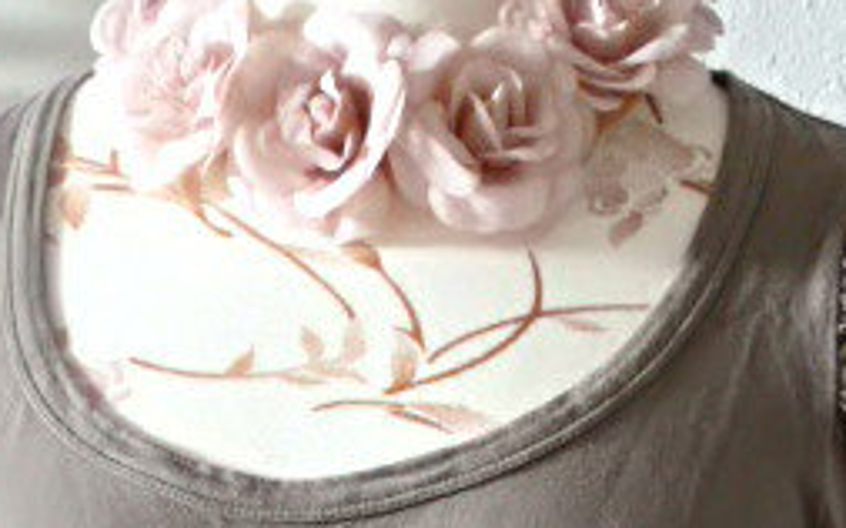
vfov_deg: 15.5
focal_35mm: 75
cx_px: 381
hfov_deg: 27.5
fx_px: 1729
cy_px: 879
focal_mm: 5
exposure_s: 1/25
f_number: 3.1
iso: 800
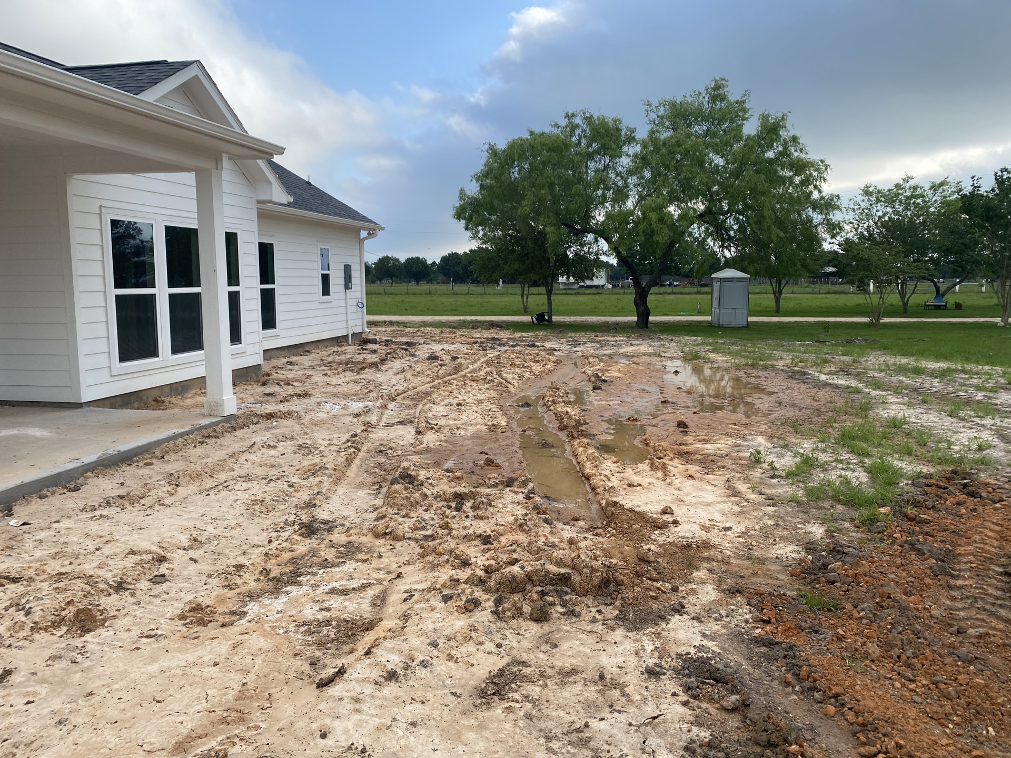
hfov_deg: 67.3
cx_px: 506
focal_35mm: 26
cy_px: 379
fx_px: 759
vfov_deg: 53.1
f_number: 1.8
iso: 32
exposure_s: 1/1362
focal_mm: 4.25
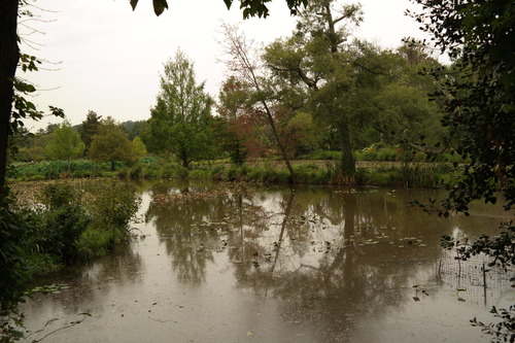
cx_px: 258
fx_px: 543
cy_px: 172
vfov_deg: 35.0
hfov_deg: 50.7
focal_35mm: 38
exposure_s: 1/125
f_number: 5.6
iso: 100
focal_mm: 25
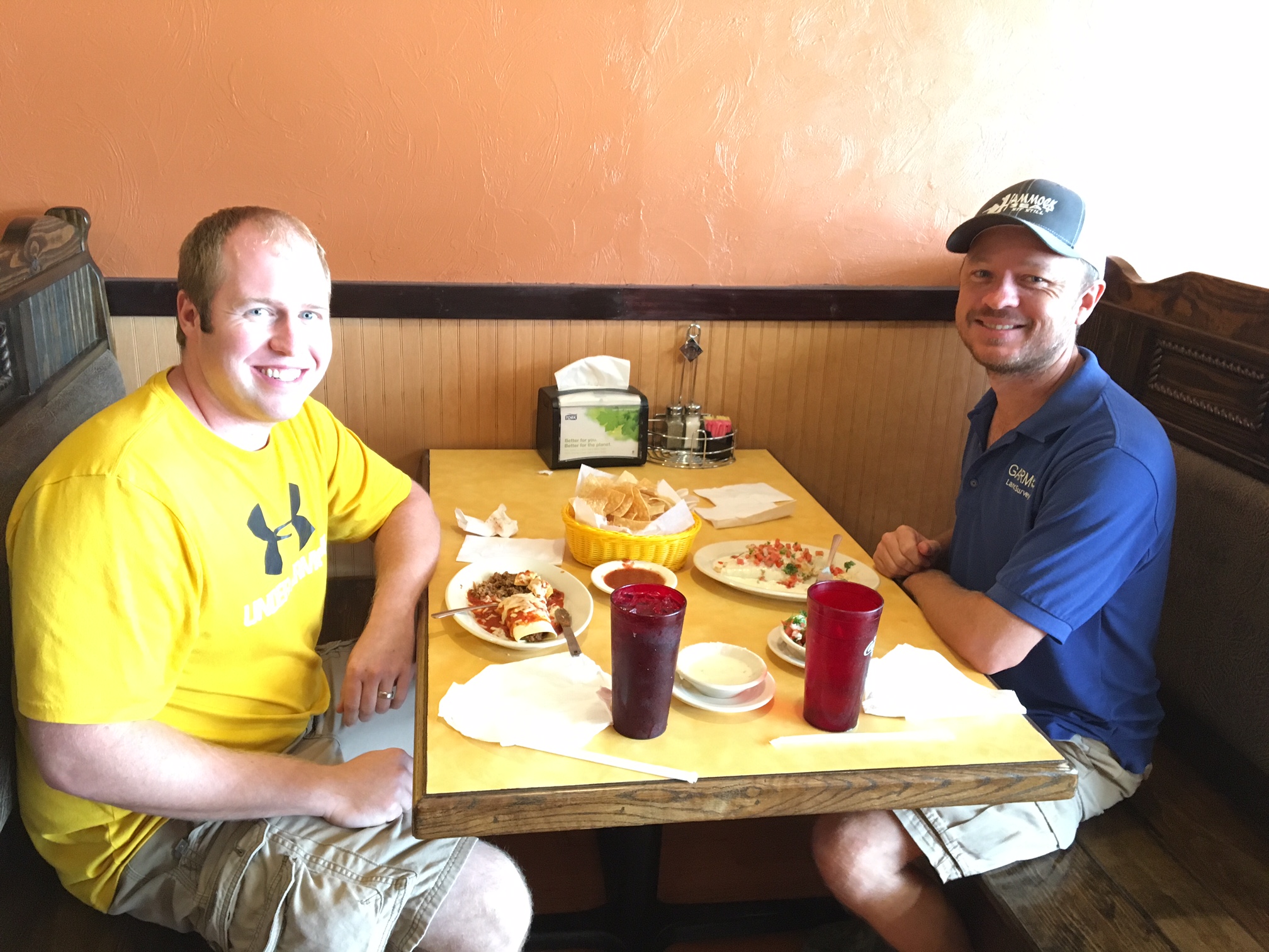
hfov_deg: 61.7
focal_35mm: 29
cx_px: 634
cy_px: 476
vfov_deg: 48.2
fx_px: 1063
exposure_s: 1/24
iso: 200
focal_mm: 4.15
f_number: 2.2
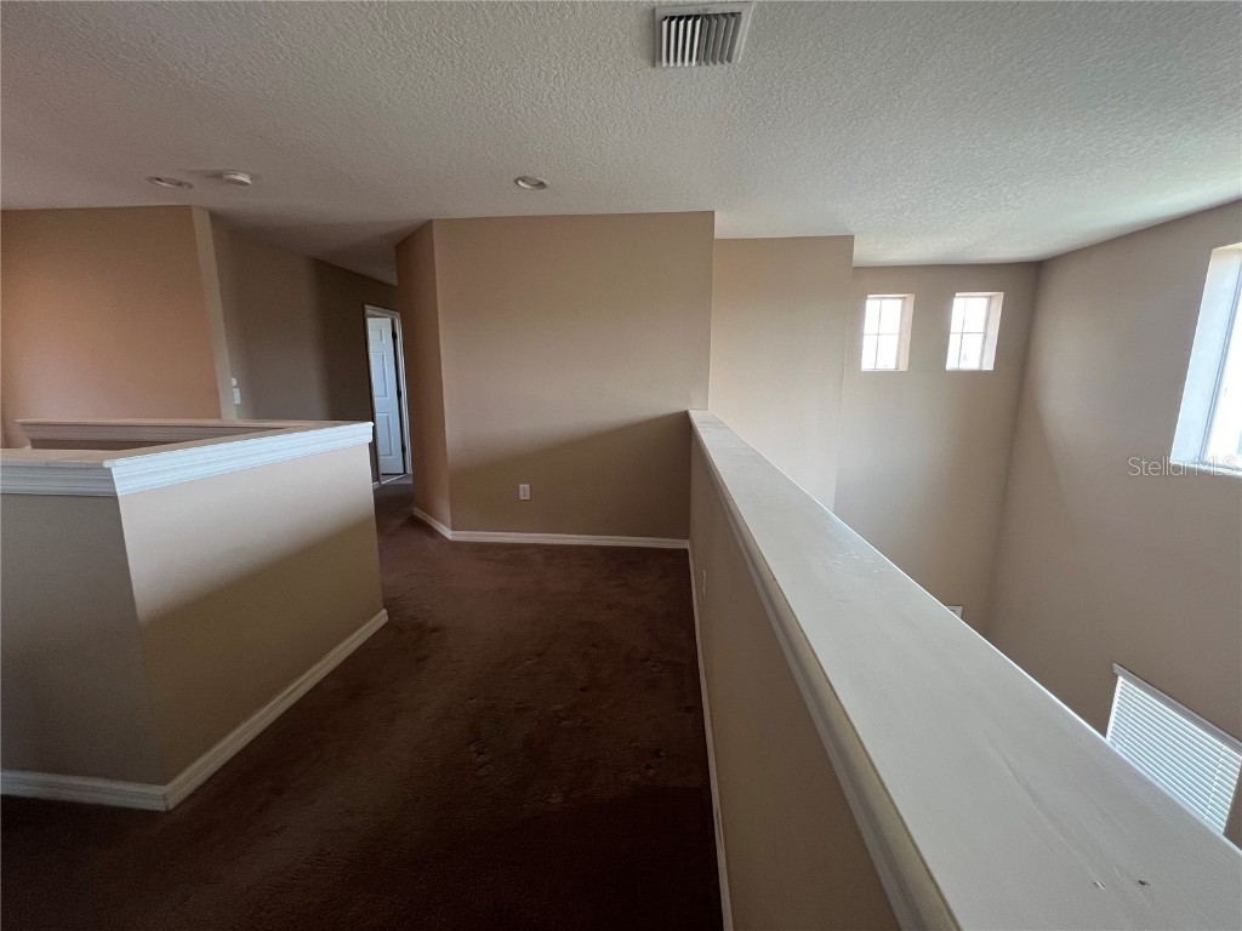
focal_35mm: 13
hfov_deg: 106.2
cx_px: 621
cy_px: 466
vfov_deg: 89.9
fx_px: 466
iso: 250
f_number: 1.8
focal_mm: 1.57
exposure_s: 1/91
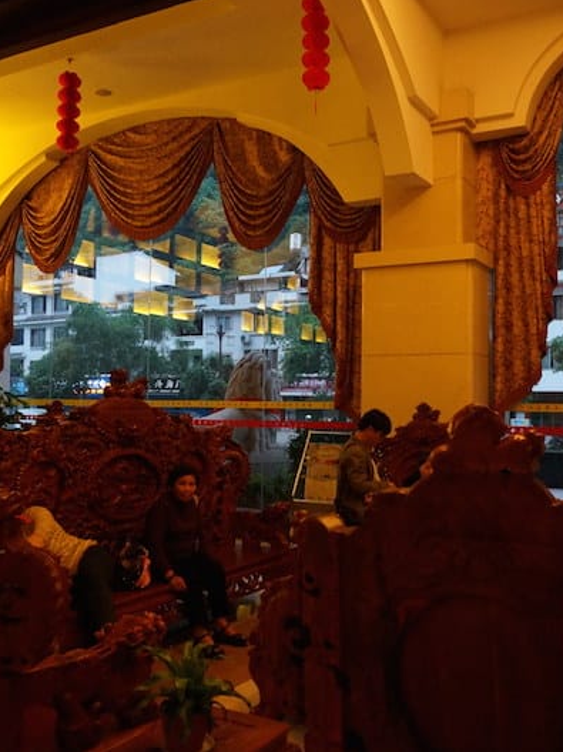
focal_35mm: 35
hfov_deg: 40.6
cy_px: 374
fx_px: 759
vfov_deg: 52.6
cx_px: 316
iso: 2500
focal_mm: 16
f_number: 4
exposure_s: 1/60
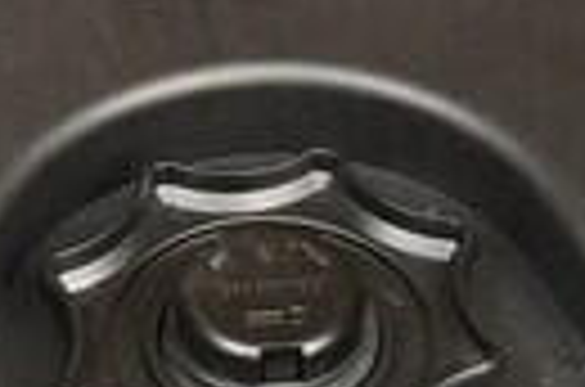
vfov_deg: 4.8
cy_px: 506
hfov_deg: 7.3
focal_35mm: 284
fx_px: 4604
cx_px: 194
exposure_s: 1/80
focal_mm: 24
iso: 6400
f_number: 5.6
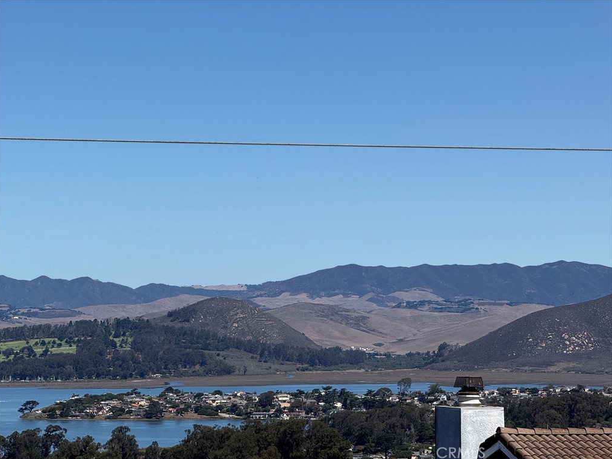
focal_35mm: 121
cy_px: 230
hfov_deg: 16.3
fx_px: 2139
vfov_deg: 12.2
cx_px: 305
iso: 64
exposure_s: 1/2933
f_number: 2.8
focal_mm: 15.66
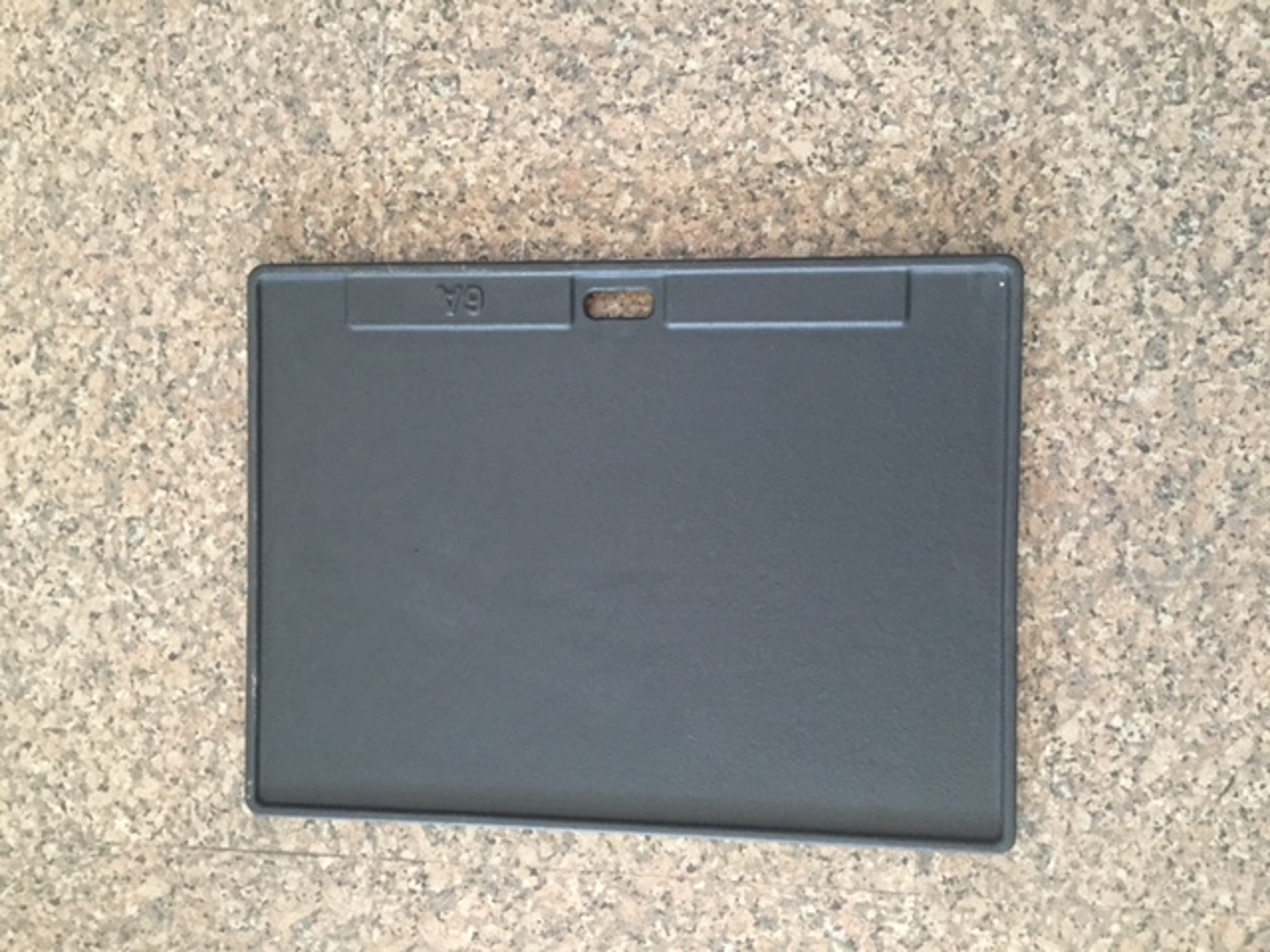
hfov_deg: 61.7
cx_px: 635
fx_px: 1064
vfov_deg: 48.2
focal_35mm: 29
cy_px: 476
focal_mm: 4.15
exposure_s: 1/15
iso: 250
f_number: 2.2
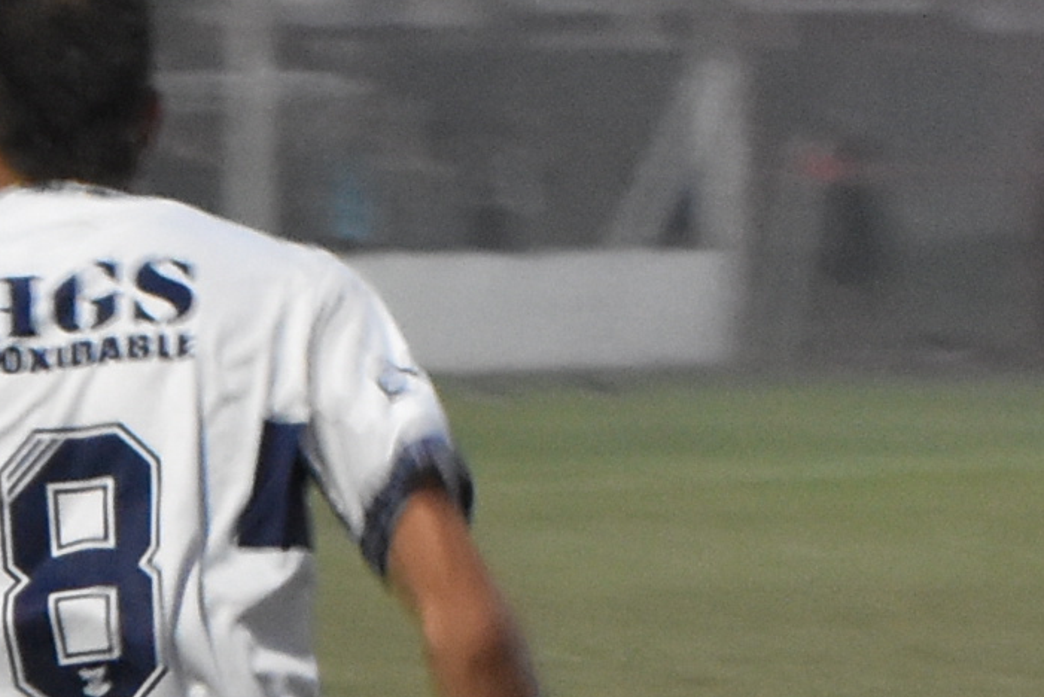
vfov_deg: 3.0
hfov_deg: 4.5
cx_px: -58
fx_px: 13403
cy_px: 713
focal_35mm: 462
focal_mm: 48
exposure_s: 1/60
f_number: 5.6
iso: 2200
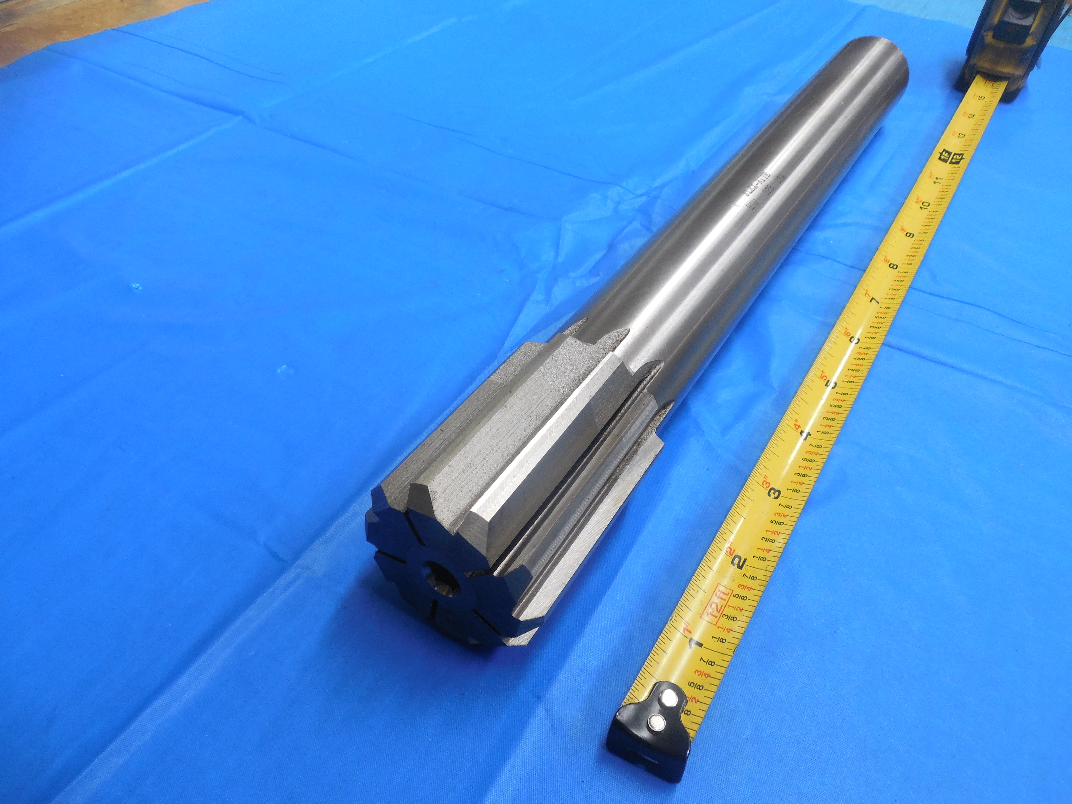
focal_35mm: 25
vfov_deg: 54.9
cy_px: 402
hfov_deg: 69.4
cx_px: 536
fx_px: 774
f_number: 3.3
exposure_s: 1/30
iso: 250
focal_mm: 4.5
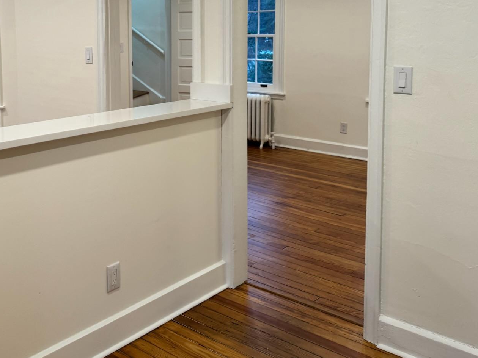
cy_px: 77
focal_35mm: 39
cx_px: 149
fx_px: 539
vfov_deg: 35.7
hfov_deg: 46.9
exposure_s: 1/120
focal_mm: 6.76
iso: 125
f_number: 1.78
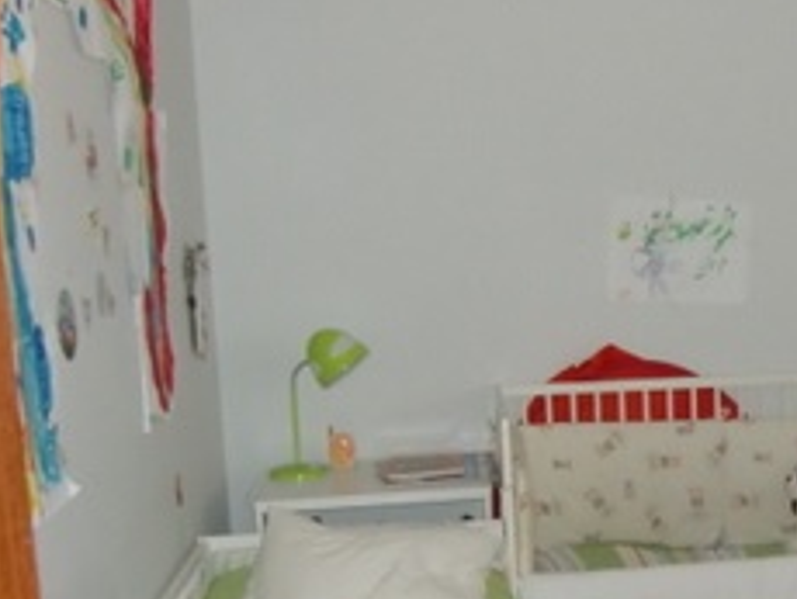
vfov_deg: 23.2
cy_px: 417
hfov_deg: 28.4
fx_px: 1452
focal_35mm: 63
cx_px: 832
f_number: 3.5
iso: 400
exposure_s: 1/60
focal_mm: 5.2
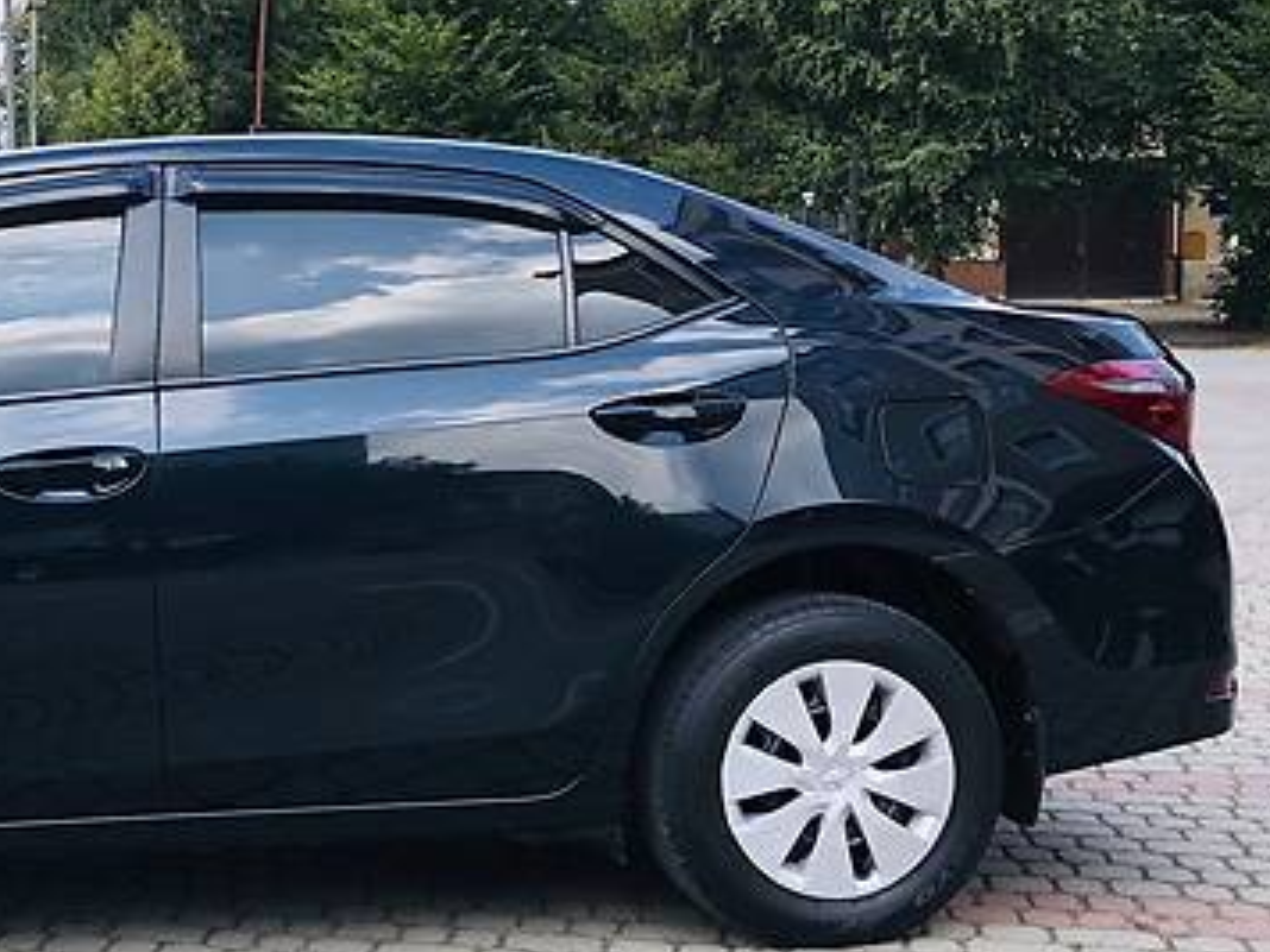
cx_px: -21
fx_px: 2311
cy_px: 456
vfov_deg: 23.3
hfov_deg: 28.7
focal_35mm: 63
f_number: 1.8
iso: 20
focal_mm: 4
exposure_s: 1/631
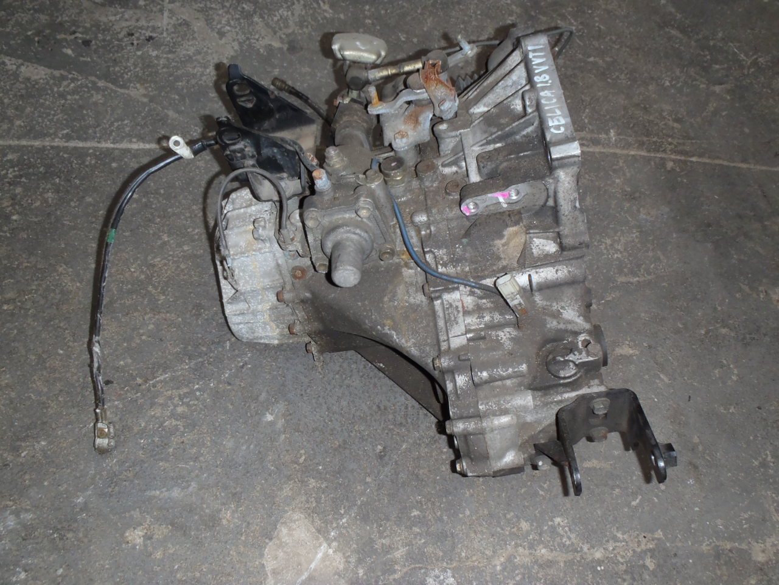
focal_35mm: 28
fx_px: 630
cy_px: 292
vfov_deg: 49.7
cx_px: 390
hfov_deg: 63.4
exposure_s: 1/30
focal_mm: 5
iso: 125
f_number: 3.9
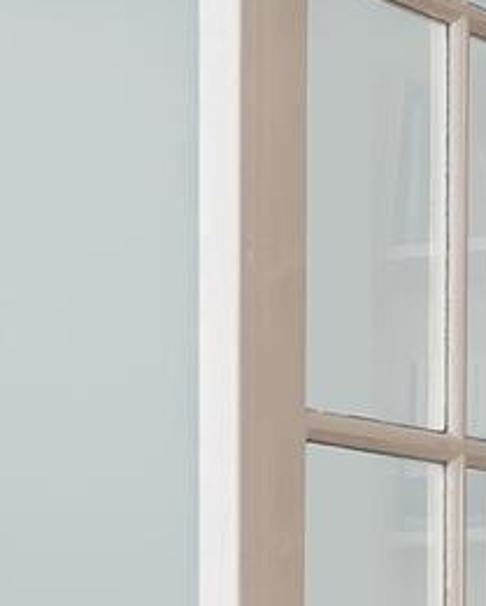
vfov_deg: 10.0
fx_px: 3360
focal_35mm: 187
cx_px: -114
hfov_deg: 8.2
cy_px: 907
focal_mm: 60
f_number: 6.3
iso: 125
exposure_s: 1.6
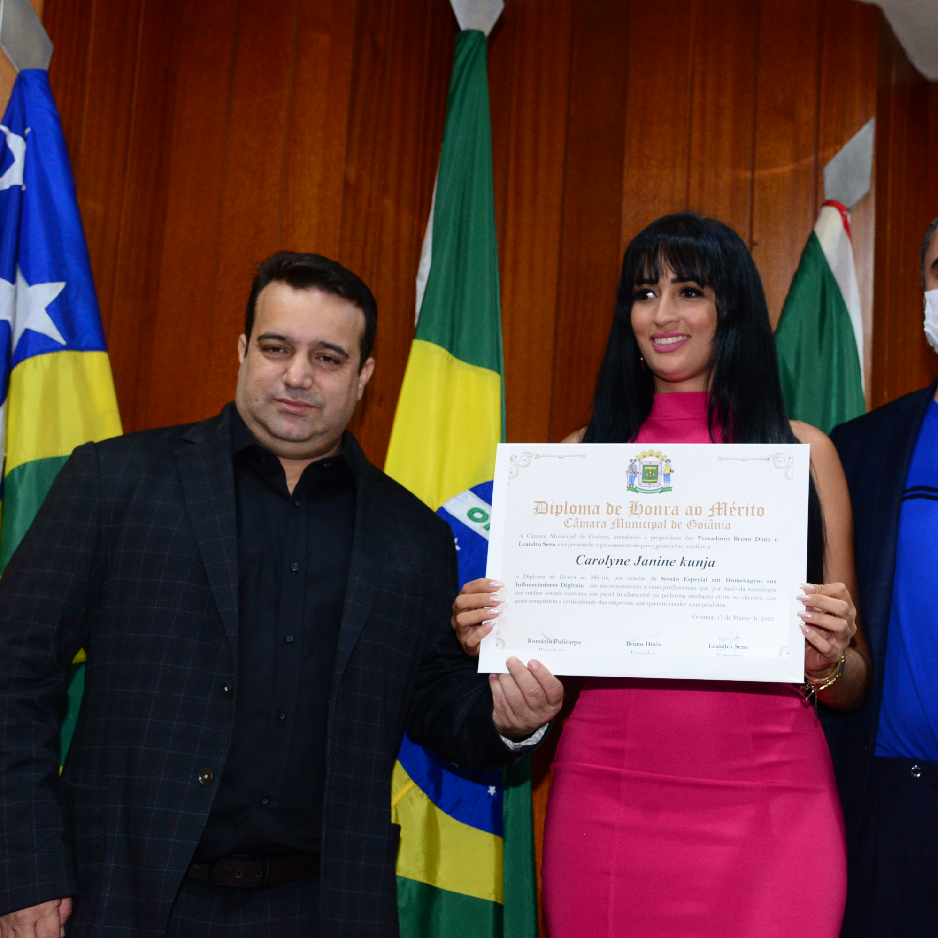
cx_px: 590
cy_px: 467
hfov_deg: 26.8
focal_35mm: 64
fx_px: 1962
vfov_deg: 26.9
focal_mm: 50
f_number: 4.5
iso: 2500
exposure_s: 1/100
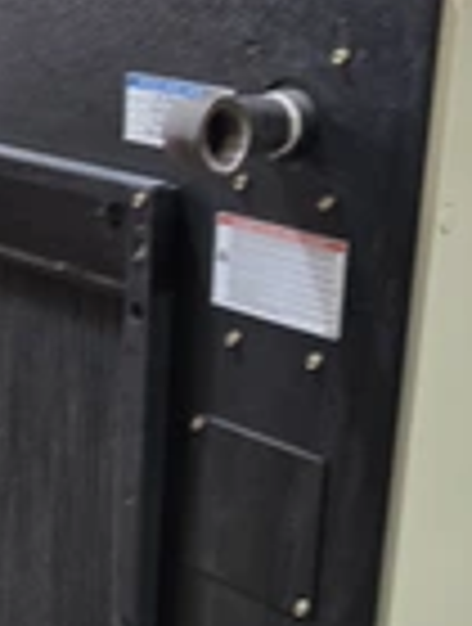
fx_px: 1194
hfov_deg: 22.3
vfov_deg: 29.3
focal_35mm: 66
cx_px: 256
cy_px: 369
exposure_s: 1/64
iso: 160
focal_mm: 5.4
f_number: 1.8
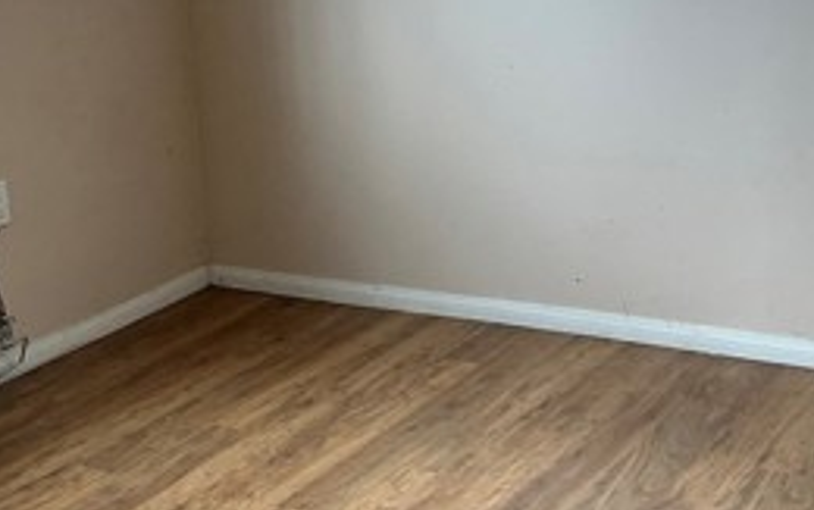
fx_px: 1621
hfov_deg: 28.1
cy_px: 216
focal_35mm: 73
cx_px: 338
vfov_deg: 17.9
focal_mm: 3
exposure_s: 1/120
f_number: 1.8
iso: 50
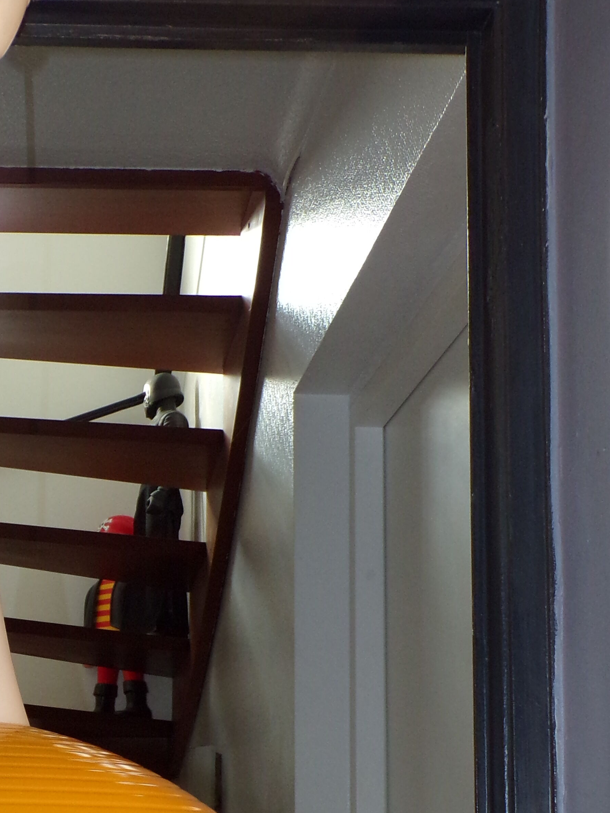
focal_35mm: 62
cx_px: 52
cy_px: 706
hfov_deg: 23.0
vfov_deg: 30.1
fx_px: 1456
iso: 200
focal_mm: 5.8
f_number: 3.2
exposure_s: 1/34
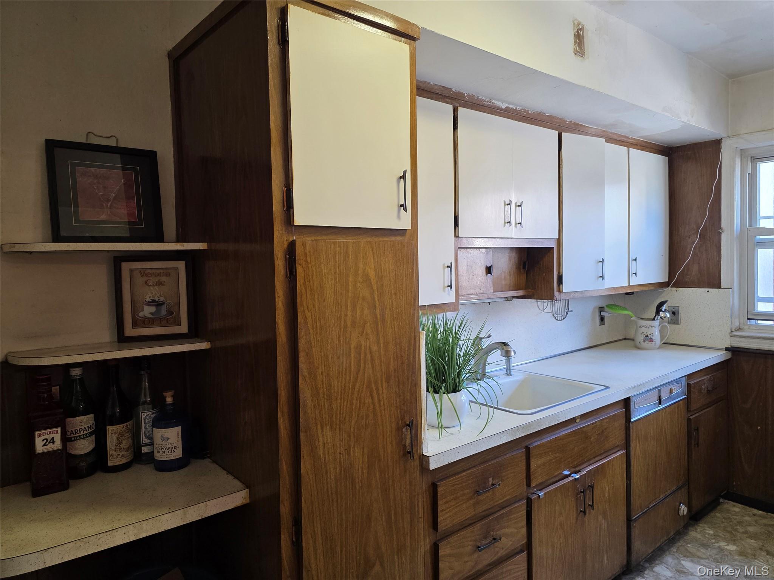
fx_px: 514
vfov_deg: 58.9
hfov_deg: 73.9
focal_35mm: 23
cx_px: 387
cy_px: 290
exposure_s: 1/120
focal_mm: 6.3
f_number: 1.7
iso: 250
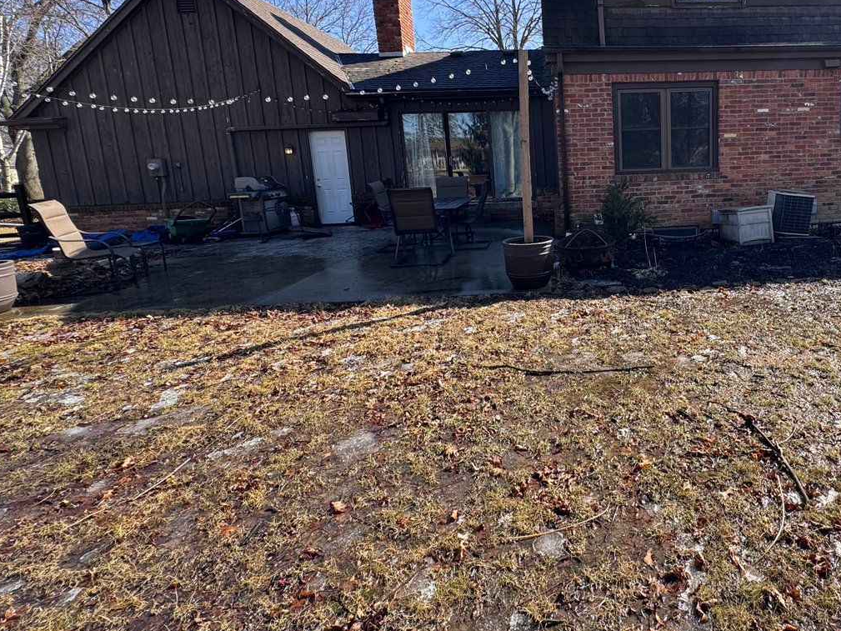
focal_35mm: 21
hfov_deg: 74.5
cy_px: 235
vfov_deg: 62.6
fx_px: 510
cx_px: 608
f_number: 2.2
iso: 40
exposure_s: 1/390
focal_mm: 2.22
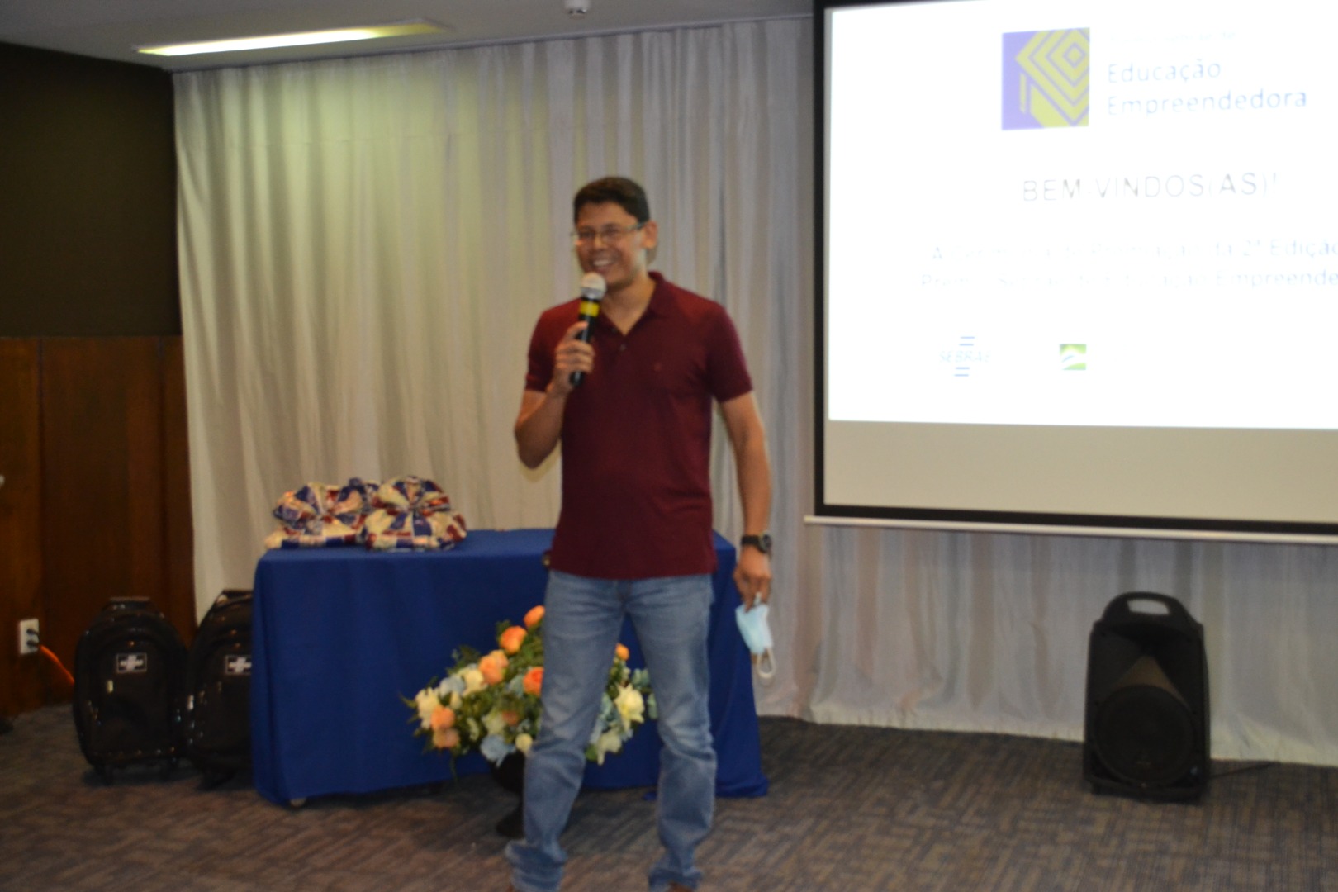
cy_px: 446
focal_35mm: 42
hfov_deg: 46.4
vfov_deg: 31.9
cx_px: 669
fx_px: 1561
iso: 1600
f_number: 4.5
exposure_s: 1/60
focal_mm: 28
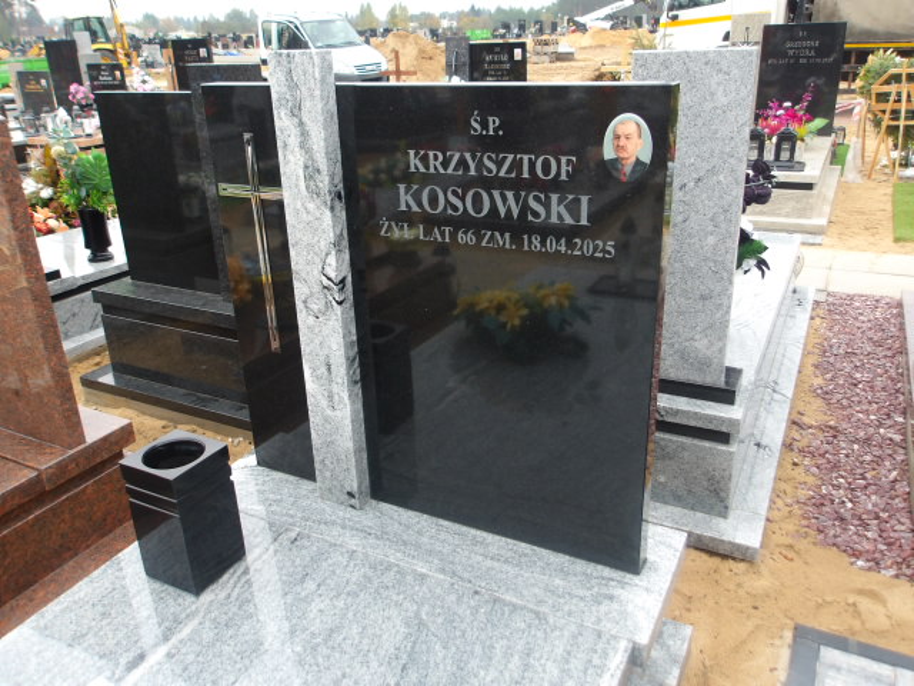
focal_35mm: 27
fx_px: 713
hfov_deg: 65.3
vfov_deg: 51.4
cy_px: 343
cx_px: 457
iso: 100
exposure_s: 1/78
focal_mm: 4.9
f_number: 3
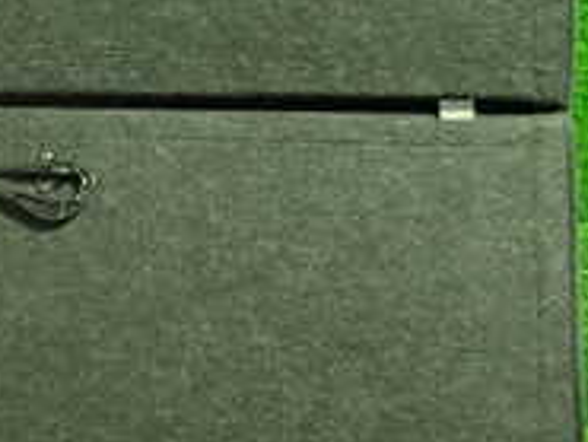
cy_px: 172
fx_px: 1377
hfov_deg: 22.7
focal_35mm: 81
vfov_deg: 18.2
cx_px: -60
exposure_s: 1/30
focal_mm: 4.5
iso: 500
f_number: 2
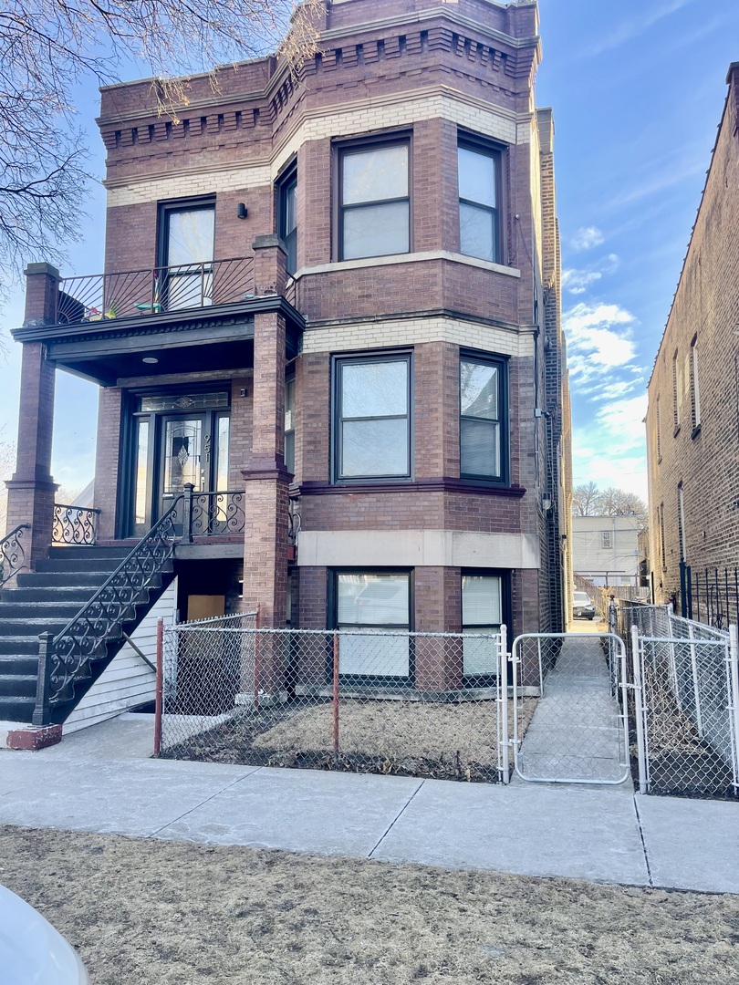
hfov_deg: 54.9
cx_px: 370
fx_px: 712
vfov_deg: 69.4
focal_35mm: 25
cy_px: 492
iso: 32
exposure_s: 1/383
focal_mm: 5.1
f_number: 1.6
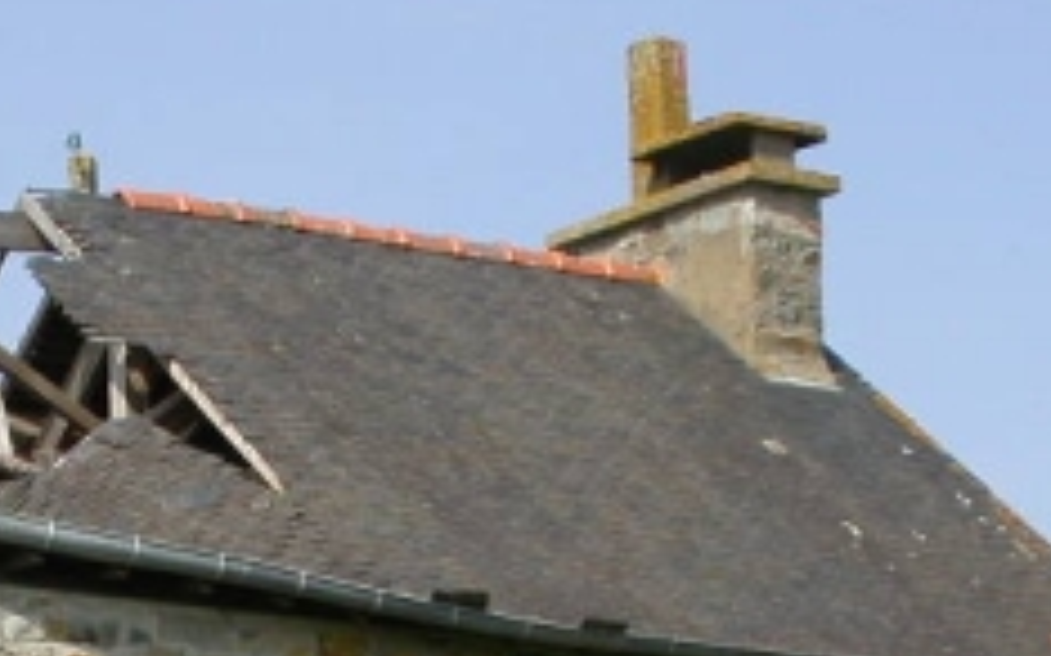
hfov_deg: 12.3
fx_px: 4867
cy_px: 939
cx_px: 261
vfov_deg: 7.6
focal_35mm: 170
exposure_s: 1/448
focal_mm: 11.5
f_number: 6
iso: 100
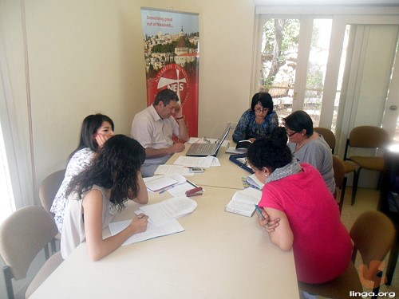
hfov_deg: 65.3
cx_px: 200
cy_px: 150
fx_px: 311
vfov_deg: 51.4
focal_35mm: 27
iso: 200
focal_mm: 4.9
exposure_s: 1/45
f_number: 3.5
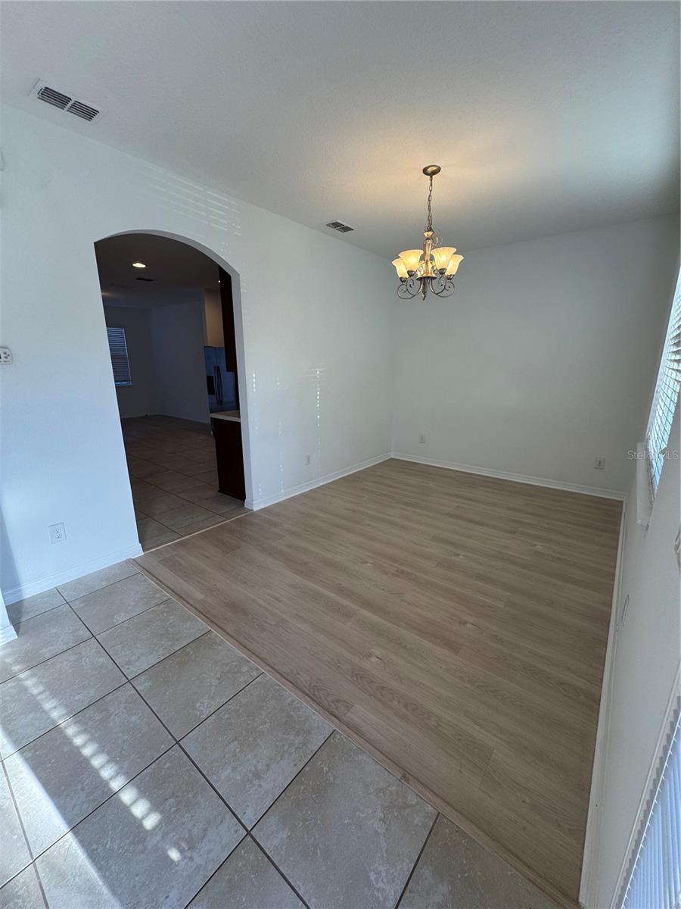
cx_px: 340
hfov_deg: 85.7
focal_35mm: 14
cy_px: 454
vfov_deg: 102.1
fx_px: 367
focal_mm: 2.22
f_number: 2.2
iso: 64
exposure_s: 1/120
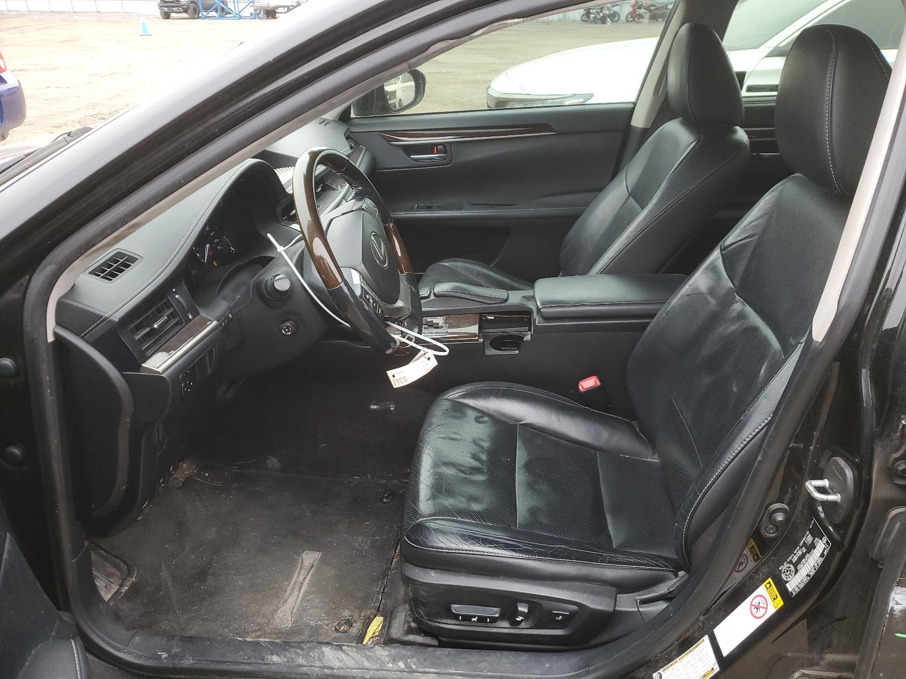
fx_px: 680
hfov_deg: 67.3
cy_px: 340
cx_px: 453
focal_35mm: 26
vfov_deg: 53.1
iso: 79
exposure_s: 1/120
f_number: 1.5
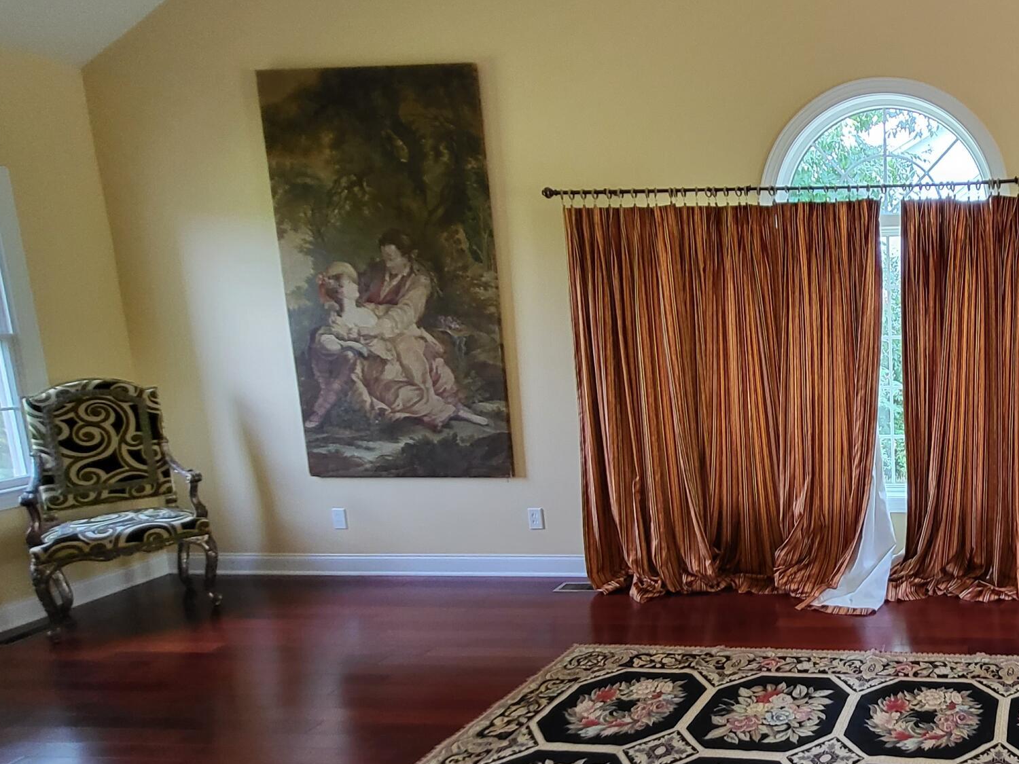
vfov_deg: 52.9
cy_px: 426
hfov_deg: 58.9
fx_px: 765
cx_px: 889
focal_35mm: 26
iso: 250
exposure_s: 1/50
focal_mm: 1.74
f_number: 2.2
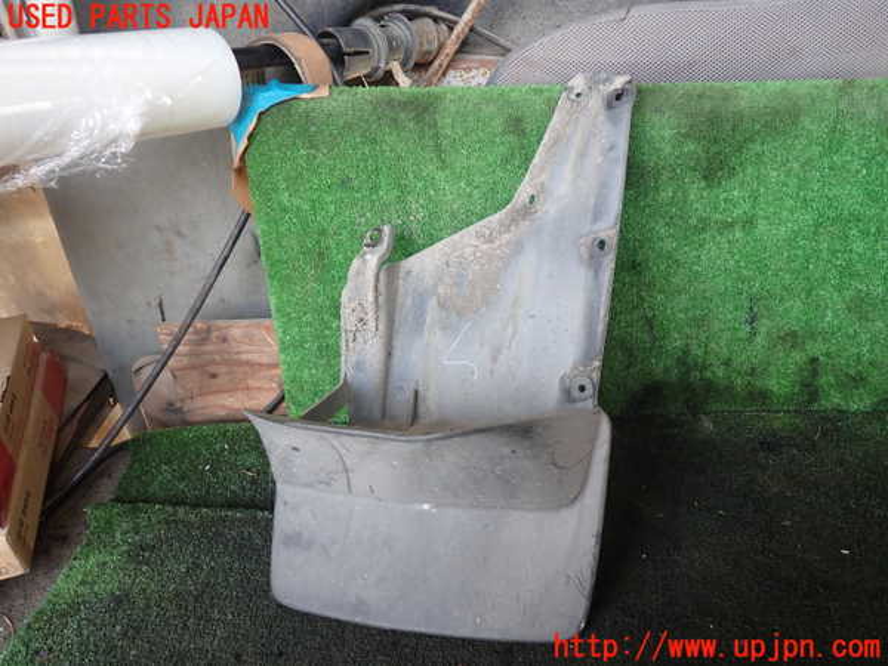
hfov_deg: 60.0
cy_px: 333
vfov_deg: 46.8
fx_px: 770
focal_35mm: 30
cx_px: 444
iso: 200
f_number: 2.3
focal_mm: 5.4
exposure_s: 1/60
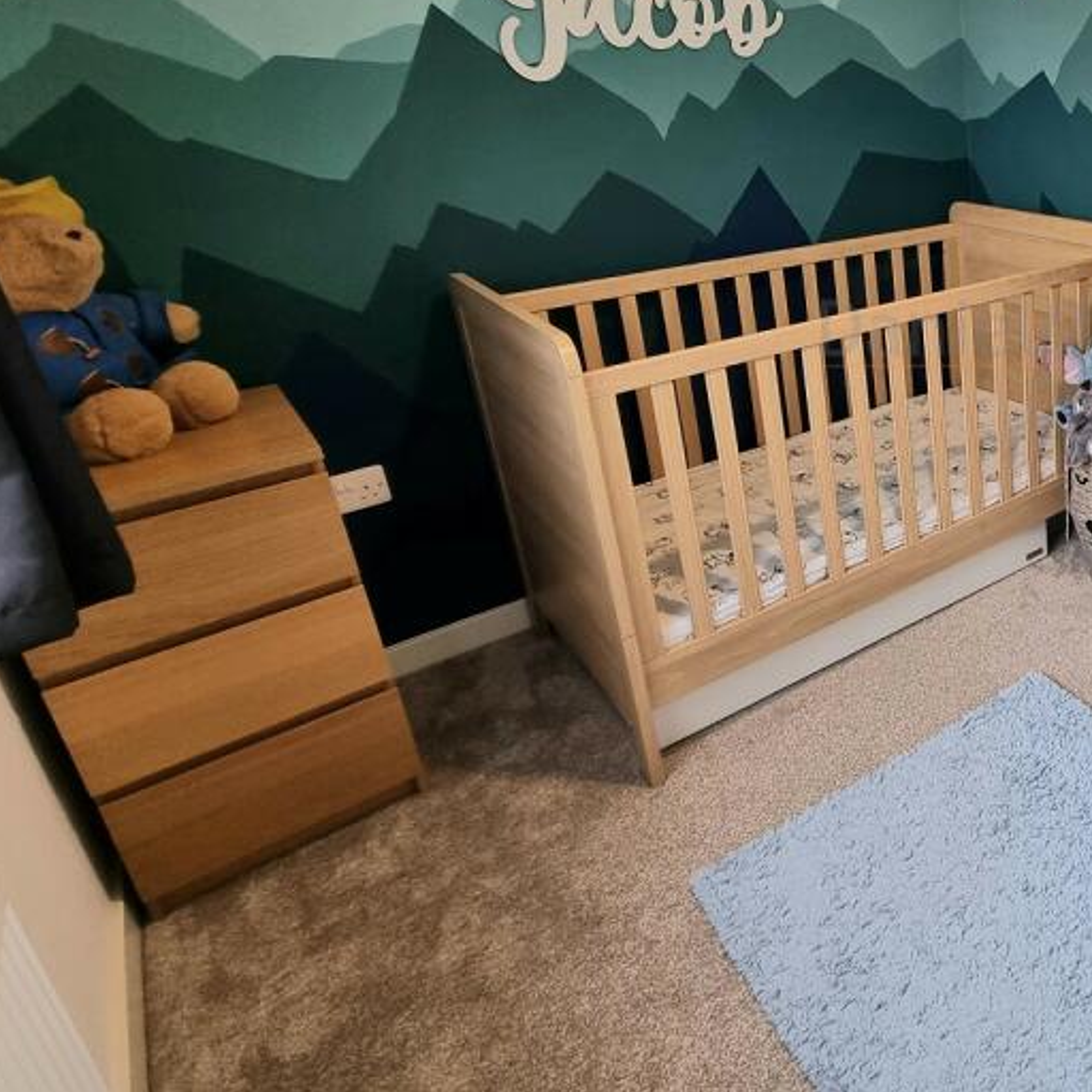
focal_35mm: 23
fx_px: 821
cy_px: 346
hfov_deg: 53.6
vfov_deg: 65.1
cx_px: 1079
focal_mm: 2.2
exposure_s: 1/50
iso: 160
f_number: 2.2
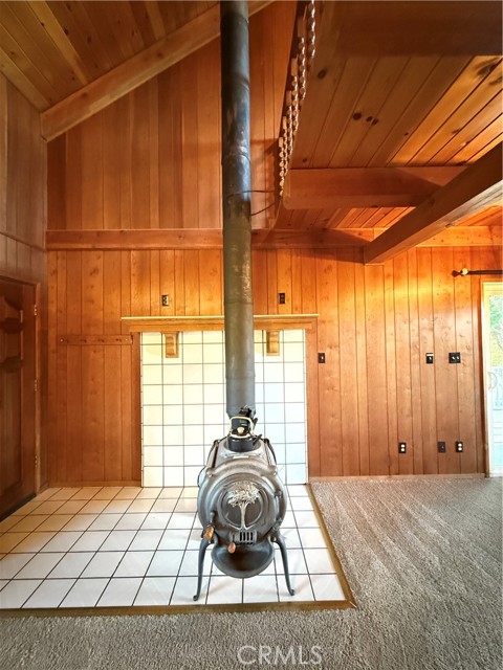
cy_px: 335
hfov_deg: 85.7
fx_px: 271
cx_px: 252
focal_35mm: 14
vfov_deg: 102.1
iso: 2500
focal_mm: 2.22
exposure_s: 1/30
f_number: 2.2
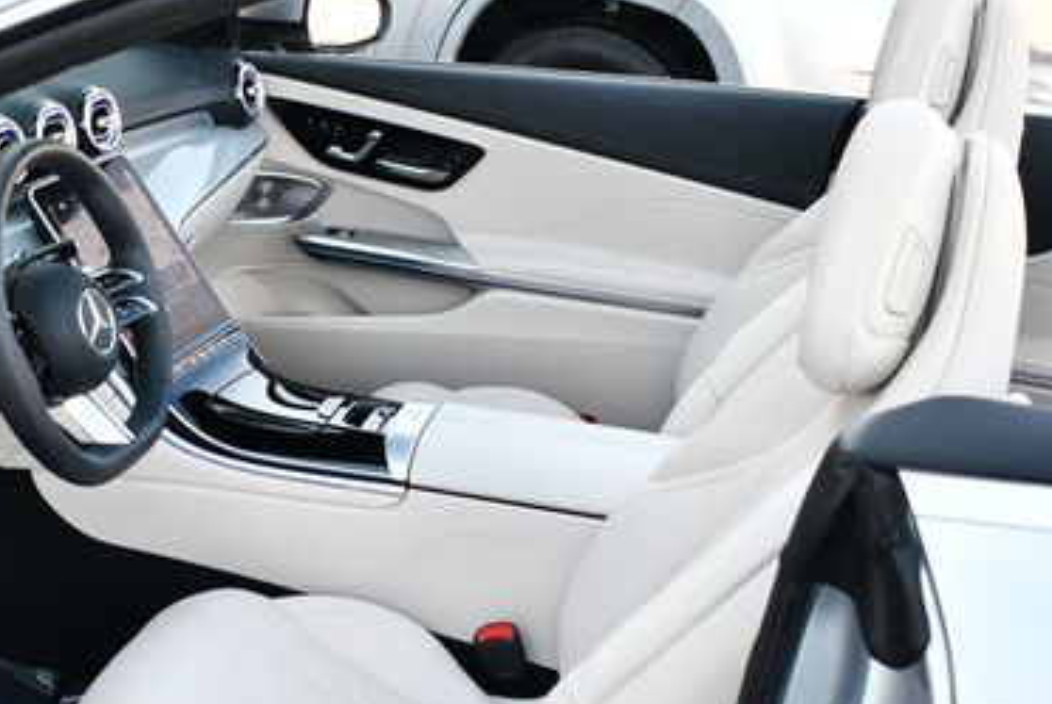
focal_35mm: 62
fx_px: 1814
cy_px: 554
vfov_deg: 21.7
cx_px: 286
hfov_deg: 31.9
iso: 400
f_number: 3.5
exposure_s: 1/250
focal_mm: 18
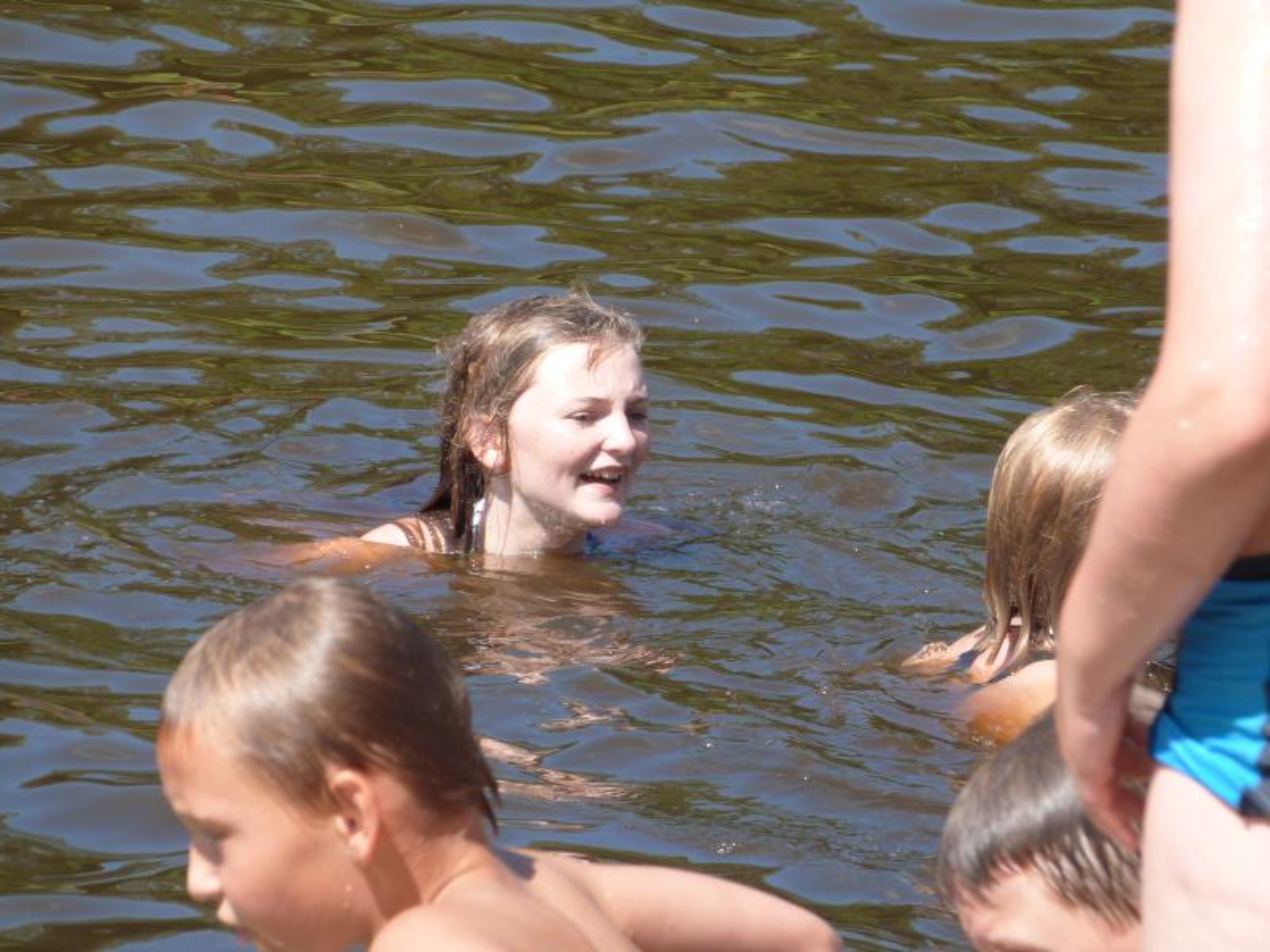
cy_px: 476
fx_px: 14675
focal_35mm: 400
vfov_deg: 3.7
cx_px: 635
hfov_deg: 5.0
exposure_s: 1/400
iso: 125
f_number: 5.6
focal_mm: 71.6
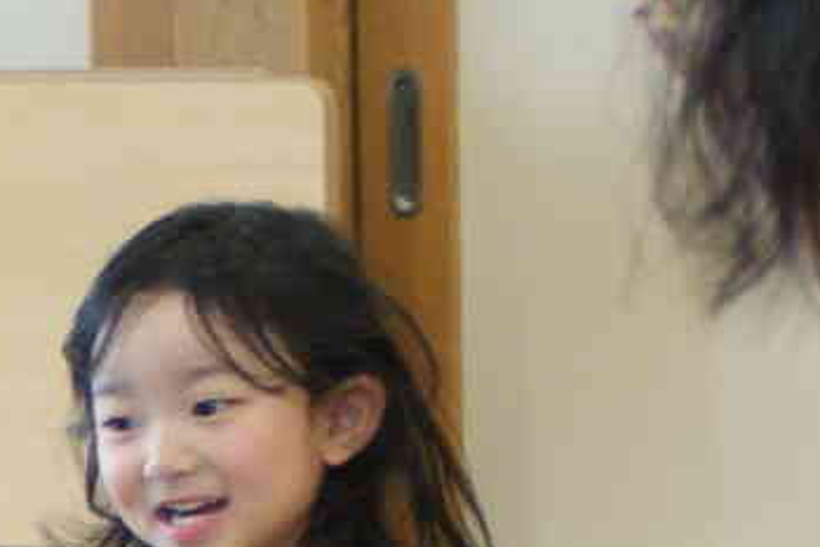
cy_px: 1066
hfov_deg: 6.9
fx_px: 6579
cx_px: -780
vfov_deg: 4.7
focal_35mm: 289
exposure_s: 1/60
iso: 400
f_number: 4
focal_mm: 35
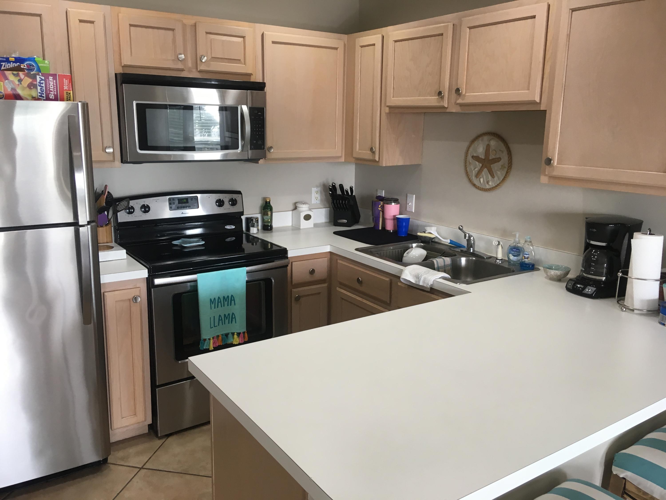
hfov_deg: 61.7
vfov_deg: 48.2
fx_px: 558
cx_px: 333
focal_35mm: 29
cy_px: 250
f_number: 2.2
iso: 25
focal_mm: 4.15
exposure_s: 1/30
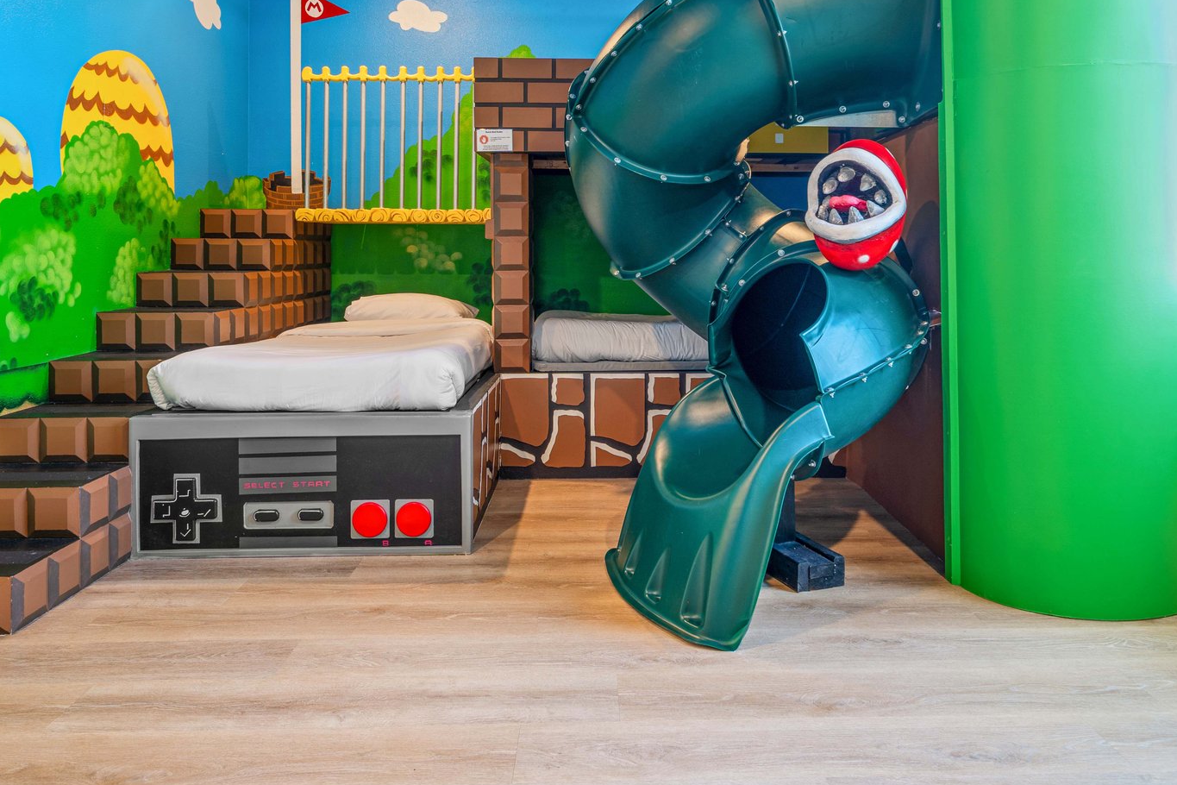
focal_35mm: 27
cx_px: 621
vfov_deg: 47.0
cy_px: 247
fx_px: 883
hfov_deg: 67.3
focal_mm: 18
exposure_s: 1.6
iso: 50
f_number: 9
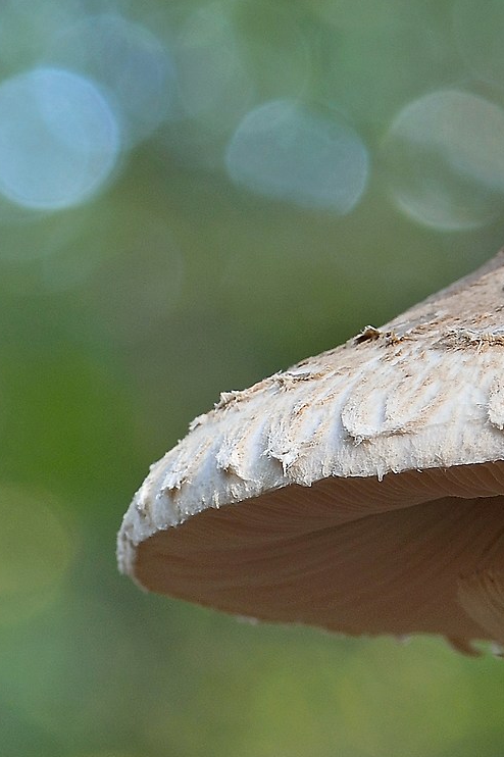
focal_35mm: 510
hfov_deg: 2.7
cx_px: 639
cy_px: 945
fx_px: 10711
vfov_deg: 4.0
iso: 100
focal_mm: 105
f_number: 7.1
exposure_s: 1/3
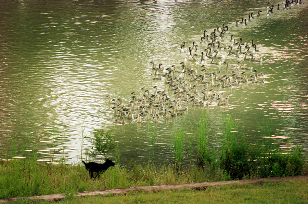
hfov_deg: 6.9
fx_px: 2563
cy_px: 102
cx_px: 154
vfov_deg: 4.6
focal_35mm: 300
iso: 1000
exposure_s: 1/320
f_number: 5.6
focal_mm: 200
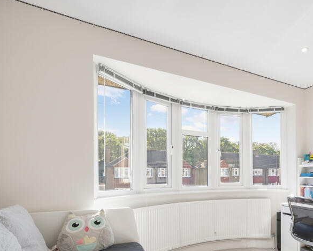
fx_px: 213
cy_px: 177
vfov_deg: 58.8
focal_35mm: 23
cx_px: 241
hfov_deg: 67.2
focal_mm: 14
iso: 200
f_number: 16
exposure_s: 1/8
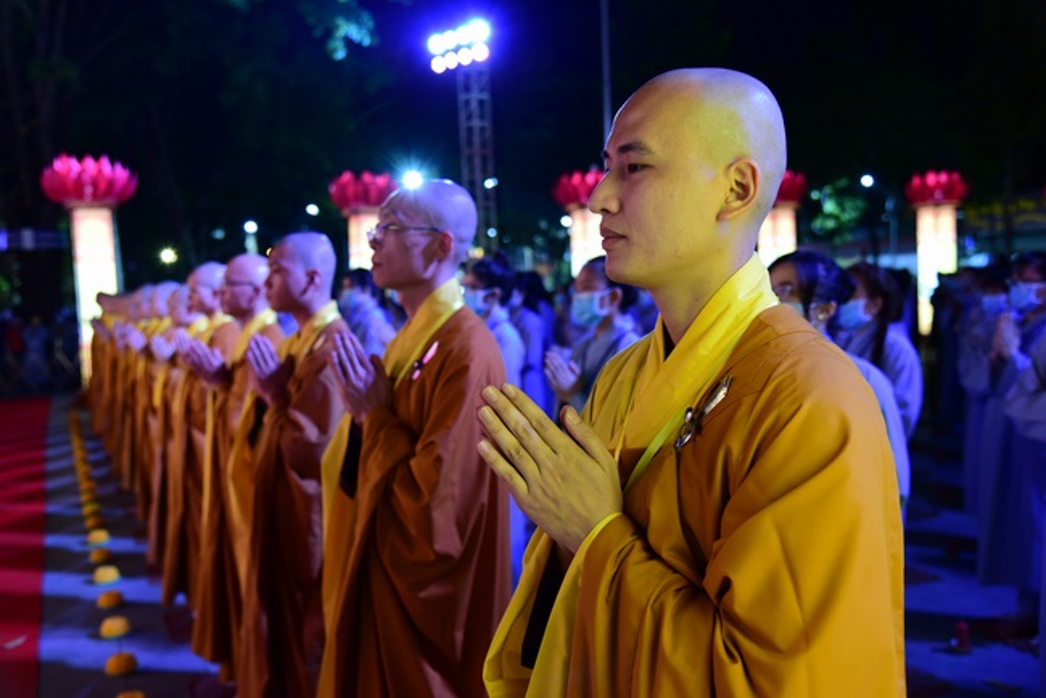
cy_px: 349
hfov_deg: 50.7
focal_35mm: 38
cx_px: 523
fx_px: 1105
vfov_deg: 35.1
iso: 1600
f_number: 4
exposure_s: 1/25
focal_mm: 38
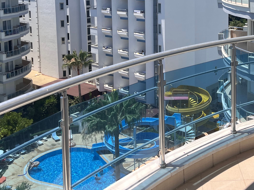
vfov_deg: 27.8
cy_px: 13
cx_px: 209
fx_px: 367
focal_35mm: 50
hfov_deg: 36.7
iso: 50
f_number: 1.6
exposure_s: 1/4651
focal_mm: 5.1
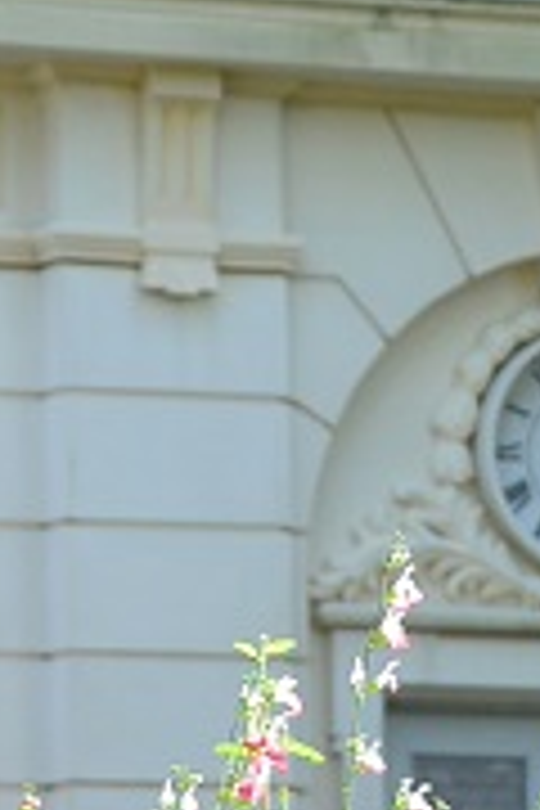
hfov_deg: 3.4
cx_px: 1008
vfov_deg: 5.1
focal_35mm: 404
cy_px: 1143
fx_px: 9089
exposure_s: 1/250
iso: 100
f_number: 4
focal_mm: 30
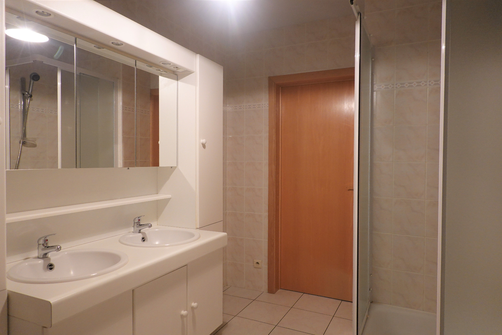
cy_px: 168
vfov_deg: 53.1
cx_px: 251
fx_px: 335
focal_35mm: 24
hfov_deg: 73.7
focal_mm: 9
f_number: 2.8
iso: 500
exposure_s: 1/30
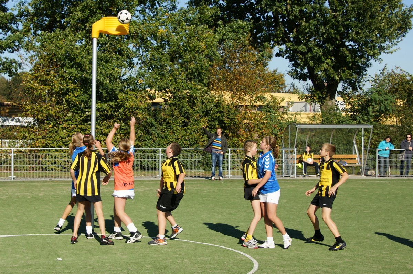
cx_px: 206
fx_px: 516
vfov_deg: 29.8
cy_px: 137
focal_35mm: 45
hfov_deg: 43.7
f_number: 7.1
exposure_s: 1/400
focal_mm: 30
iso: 100
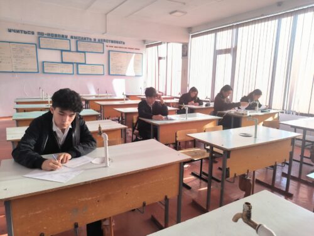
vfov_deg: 56.8
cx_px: 157
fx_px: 218
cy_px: 118
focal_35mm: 24
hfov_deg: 71.6
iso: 216
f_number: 1.7
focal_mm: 5.24
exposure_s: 1/50
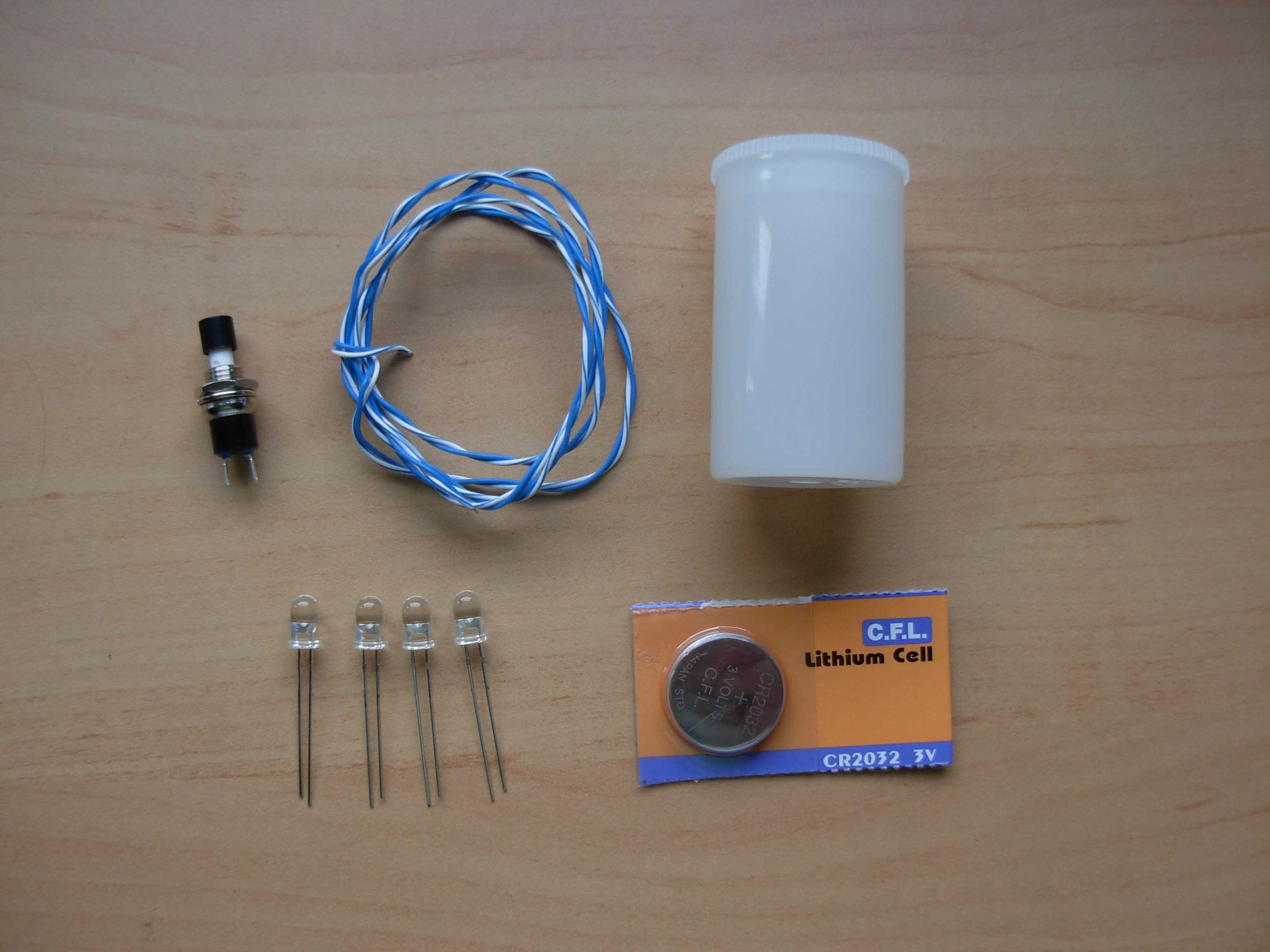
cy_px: 476
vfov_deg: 37.7
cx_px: 635
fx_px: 1394
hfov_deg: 49.0
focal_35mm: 38
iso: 79
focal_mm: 6.3
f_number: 2.9
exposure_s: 1/78.3
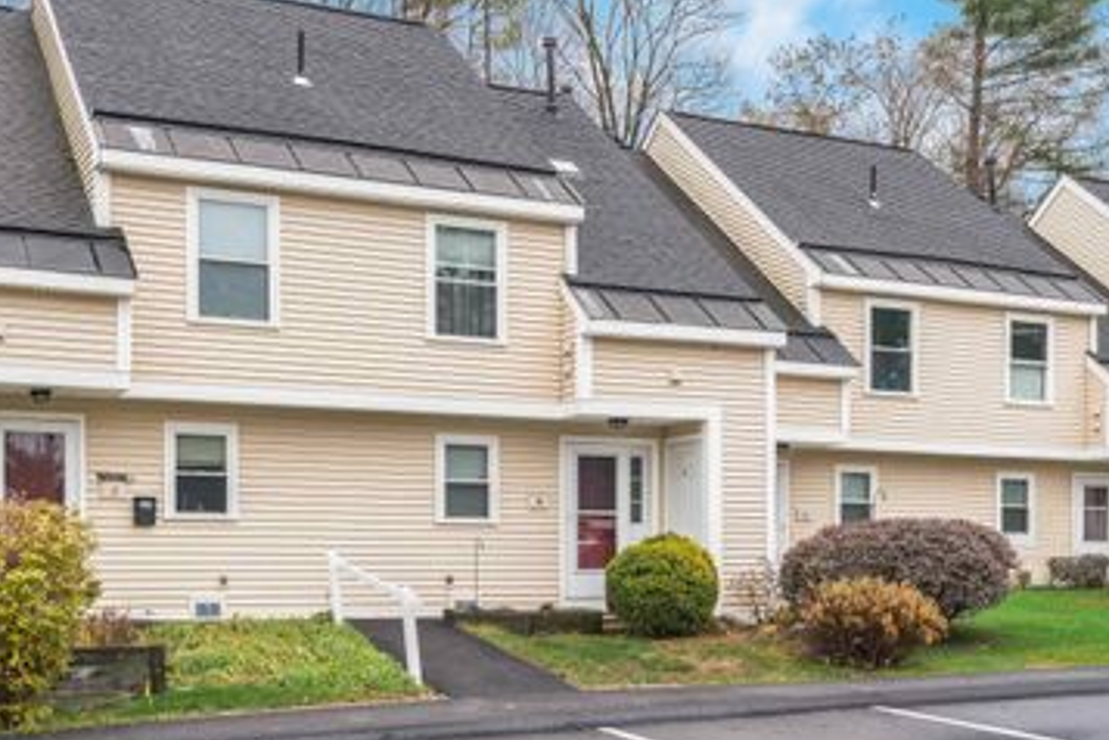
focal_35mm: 49
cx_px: 609
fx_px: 1509
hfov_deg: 40.3
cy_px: 406
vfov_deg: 27.5
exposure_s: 1/320
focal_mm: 35
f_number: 8
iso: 1250
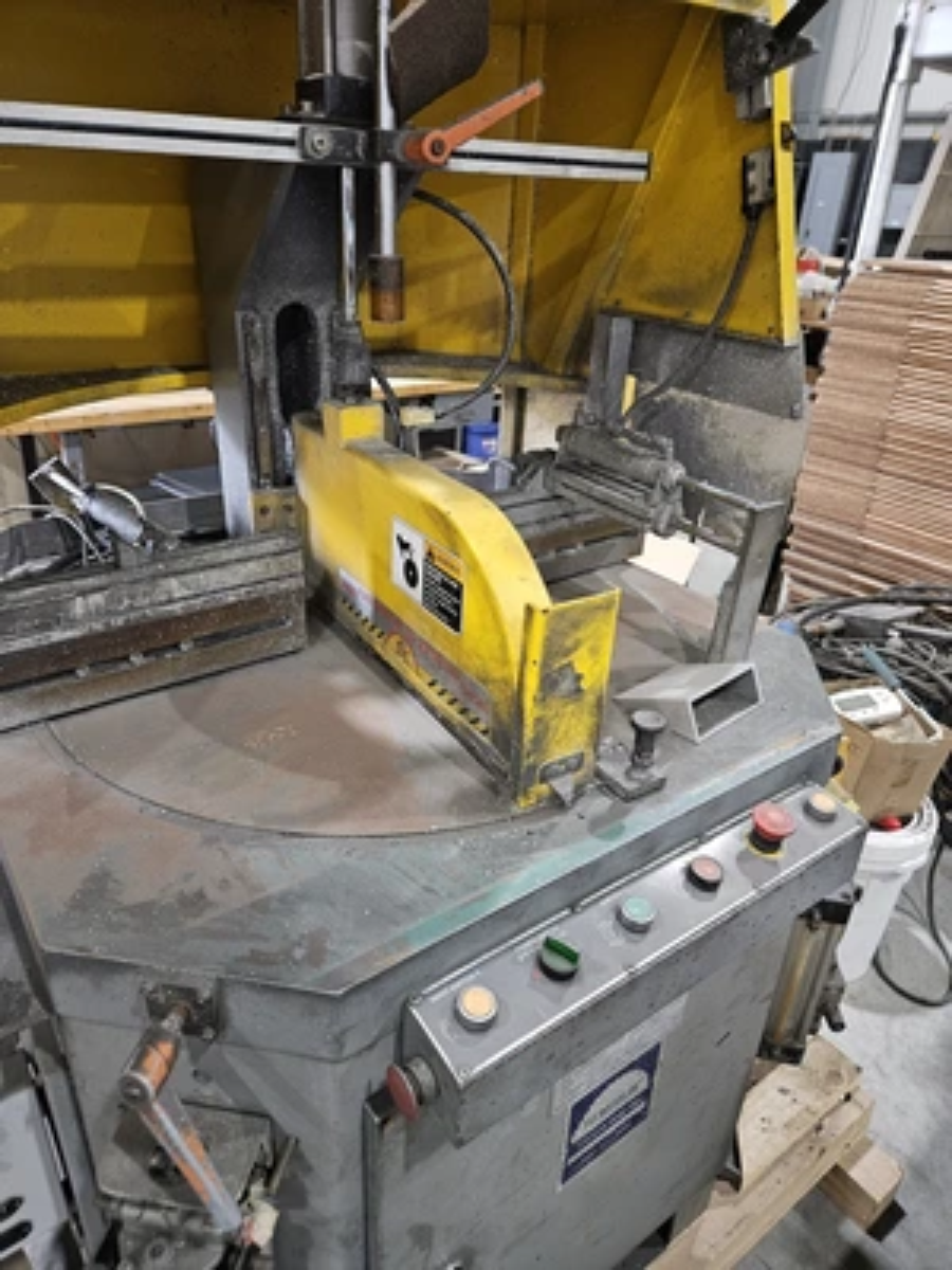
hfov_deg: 58.9
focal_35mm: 23
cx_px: 476
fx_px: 843
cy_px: 635
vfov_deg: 73.9
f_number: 1.8
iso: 640
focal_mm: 5.4
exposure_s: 1/30
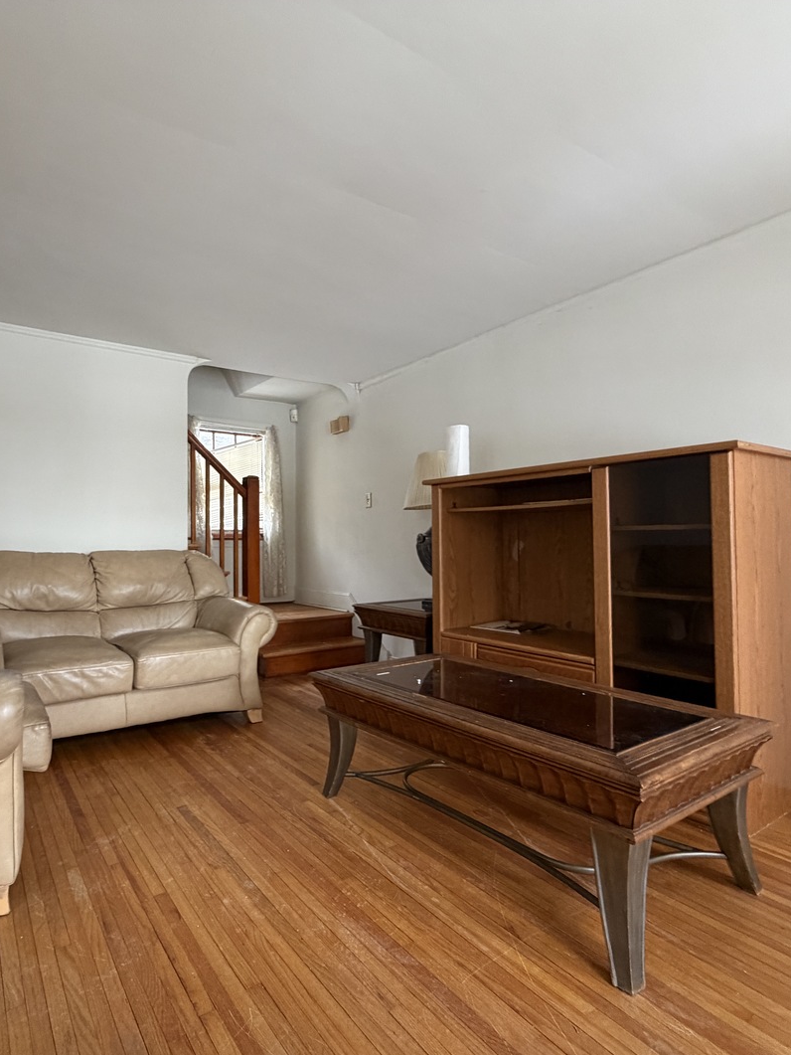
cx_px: 307
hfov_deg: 67.8
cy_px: 533
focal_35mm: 19
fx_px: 579
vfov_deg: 84.7
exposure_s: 1/60
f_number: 2.2
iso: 400
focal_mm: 2.22
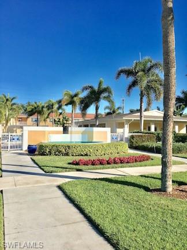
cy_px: 125
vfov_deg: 61.7
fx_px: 209
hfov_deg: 48.2
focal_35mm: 29
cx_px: 94
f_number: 2.2
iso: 25
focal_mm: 4.15
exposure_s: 1/1304
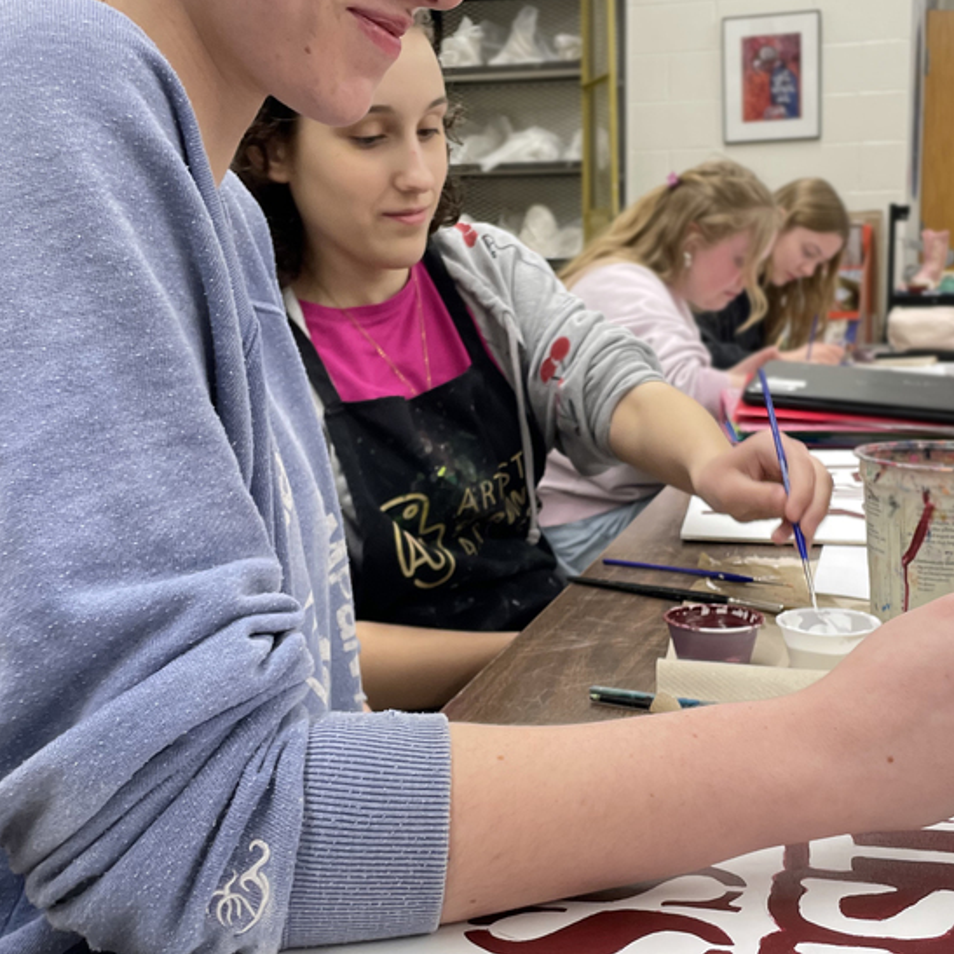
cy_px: 440
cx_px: 598
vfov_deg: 39.1
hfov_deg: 38.9
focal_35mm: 43
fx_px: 1341
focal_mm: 4.2
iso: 100
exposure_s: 1/60
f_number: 1.6
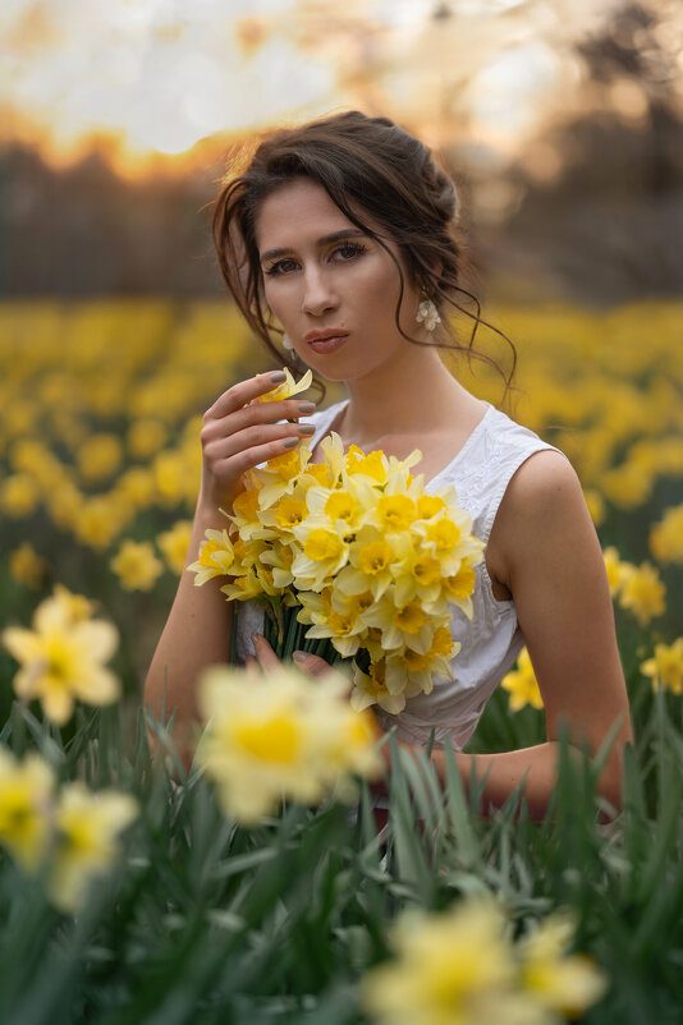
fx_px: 2421
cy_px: 512
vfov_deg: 23.9
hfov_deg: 16.1
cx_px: 342
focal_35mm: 85
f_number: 2
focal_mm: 85
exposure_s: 1/200
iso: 100
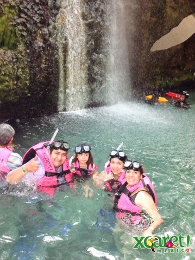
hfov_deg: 42.9
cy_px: 130
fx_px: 248
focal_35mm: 33
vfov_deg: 55.4
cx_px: 98
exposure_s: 1/15
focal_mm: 3.3
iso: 320
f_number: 2.4
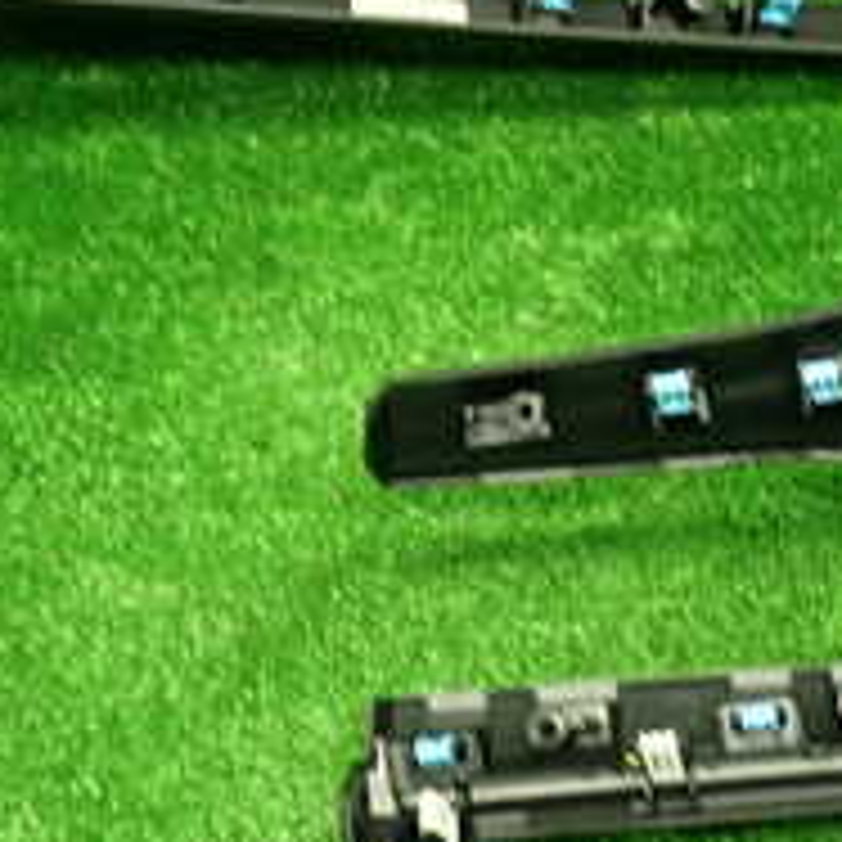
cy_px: 230
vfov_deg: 20.3
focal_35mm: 85
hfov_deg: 20.4
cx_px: 311
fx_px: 2339
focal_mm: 5.4
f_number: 2.3
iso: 250
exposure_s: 1/30
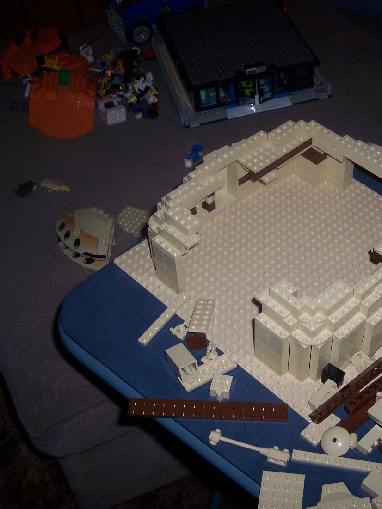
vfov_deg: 36.2
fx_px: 780
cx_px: 312
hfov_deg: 26.9
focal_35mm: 53
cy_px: 255
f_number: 2.8
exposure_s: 1/60
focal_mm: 8
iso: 100
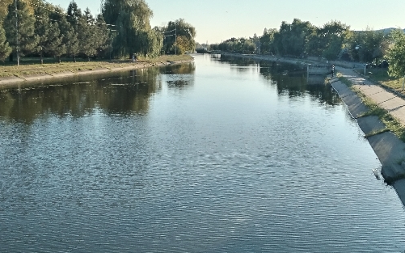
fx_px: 486
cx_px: 218
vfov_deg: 29.2
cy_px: 120
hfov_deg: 45.2
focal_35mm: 44
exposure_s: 1/920
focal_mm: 4.75
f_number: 1.8
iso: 100
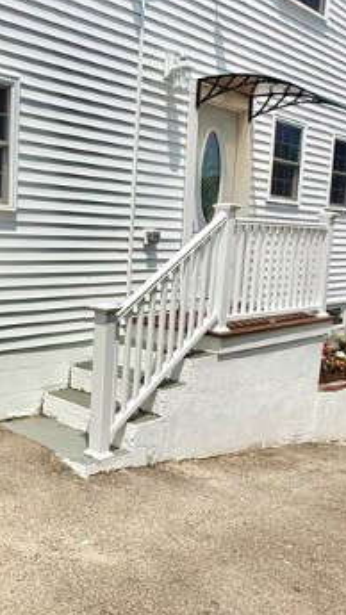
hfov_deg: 31.5
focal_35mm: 34
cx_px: -16
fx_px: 555
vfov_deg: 58.0
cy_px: 319
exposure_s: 1/6173
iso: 50
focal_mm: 2.22
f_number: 2.2
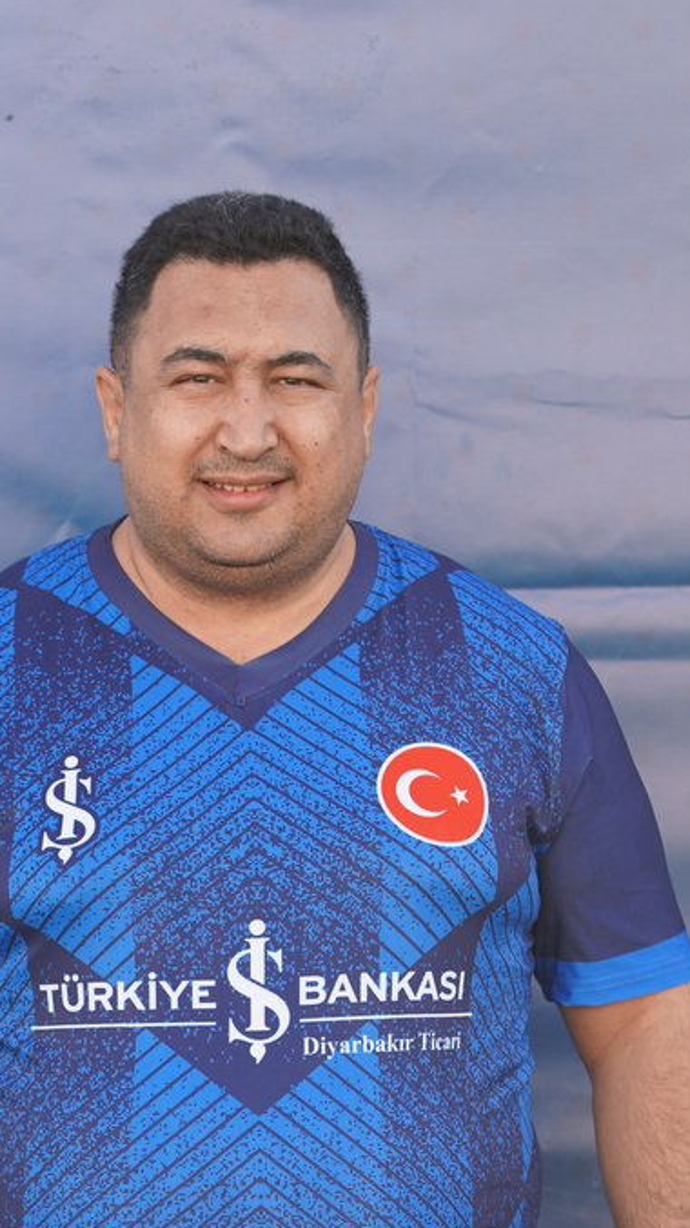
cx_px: 240
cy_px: 629
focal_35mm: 118
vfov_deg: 18.2
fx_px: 3840
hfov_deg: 10.3
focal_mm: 95
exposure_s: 1/160
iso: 125
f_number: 4
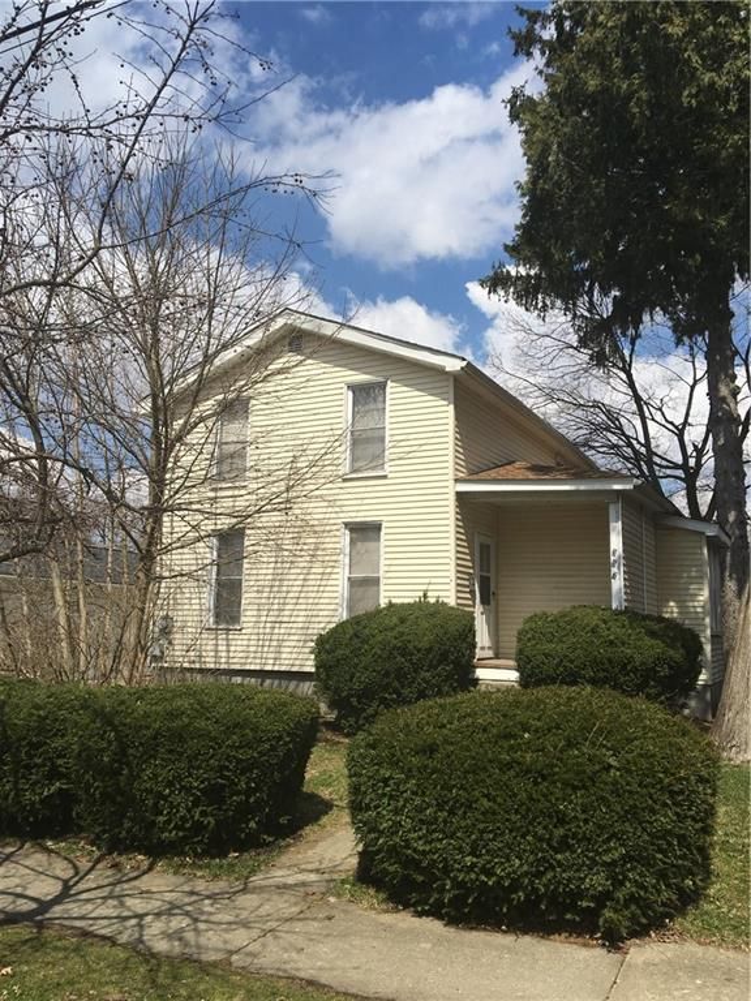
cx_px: 376
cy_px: 500
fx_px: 839
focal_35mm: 29
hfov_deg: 48.2
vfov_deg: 61.7
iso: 25
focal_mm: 4.15
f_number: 2.2
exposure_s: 1/2747
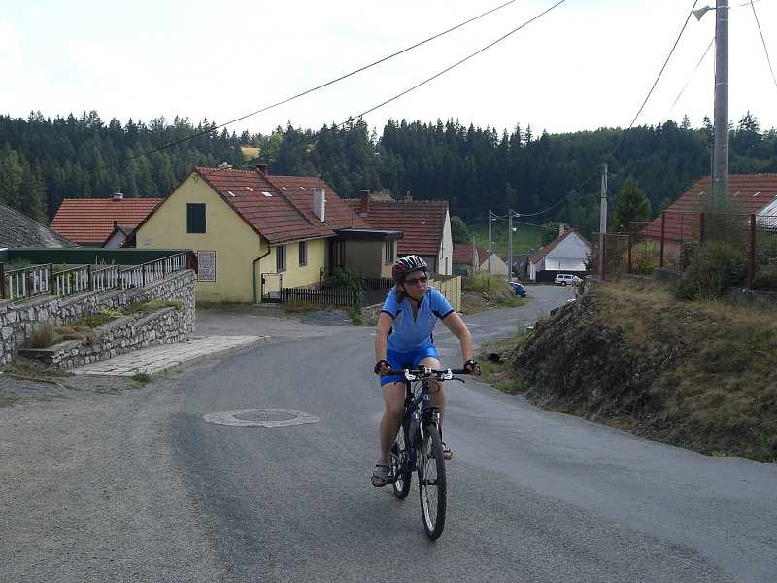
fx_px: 853
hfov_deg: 49.0
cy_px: 292
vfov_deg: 37.7
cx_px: 388
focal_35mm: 38
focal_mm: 6.3
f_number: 4.4
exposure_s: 1/400
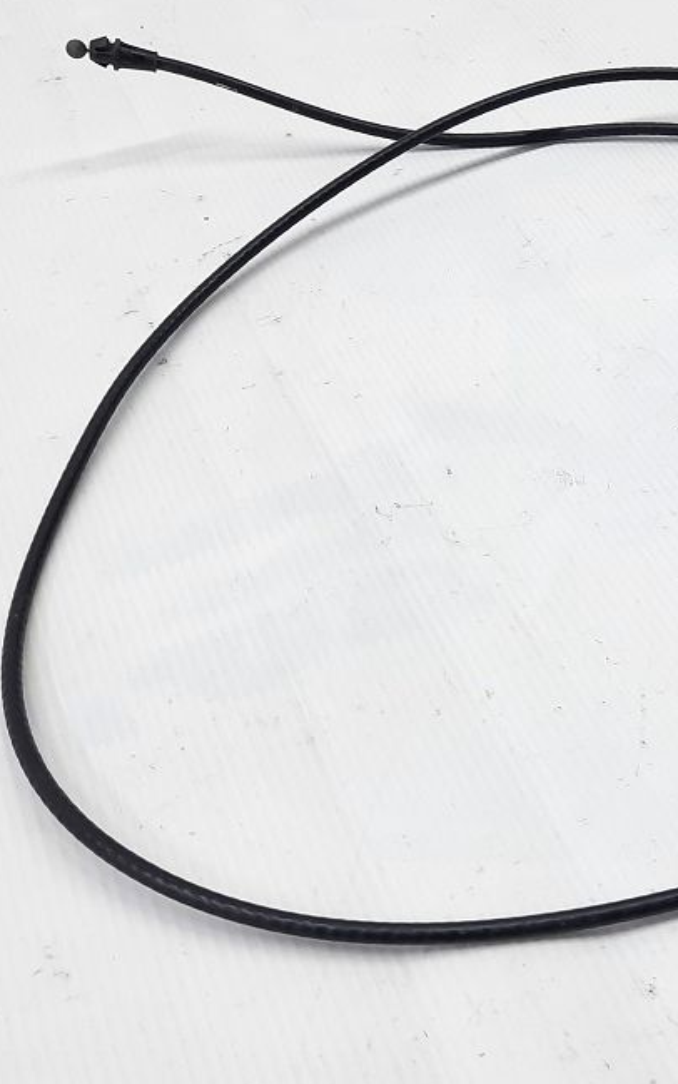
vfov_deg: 41.0
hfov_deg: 24.5
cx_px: 750
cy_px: 486
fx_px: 1448
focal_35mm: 49
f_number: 2
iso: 64
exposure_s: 1/50
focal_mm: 4.6
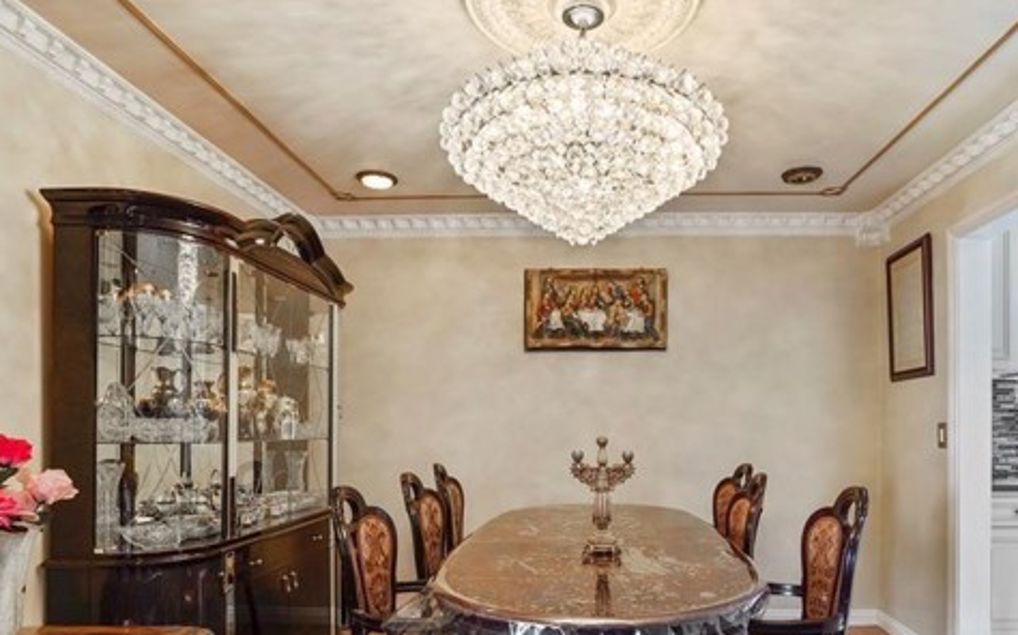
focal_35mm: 22
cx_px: 597
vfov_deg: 53.9
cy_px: 423
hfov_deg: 79.0
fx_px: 610
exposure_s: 1/10
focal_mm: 16
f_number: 5.6
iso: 250
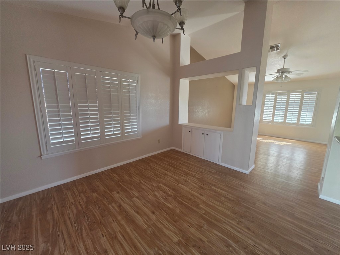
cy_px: 128
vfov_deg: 89.9
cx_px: 170
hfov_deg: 106.2
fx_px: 128
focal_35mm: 13
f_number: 1.9
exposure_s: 1/120
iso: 320
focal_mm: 2.2
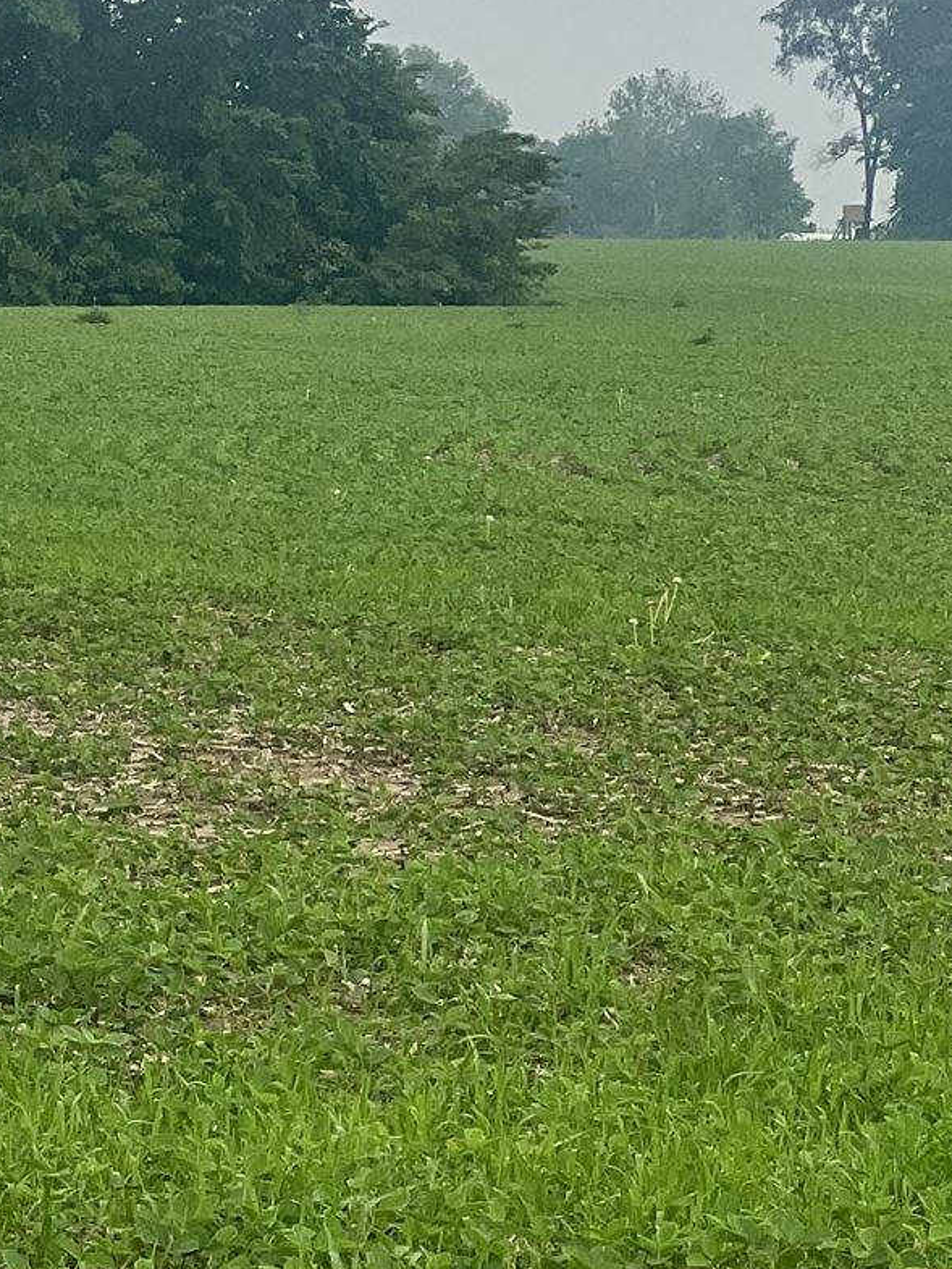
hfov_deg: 6.6
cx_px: 291
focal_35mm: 226
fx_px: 8285
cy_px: 95
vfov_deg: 8.7
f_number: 2.8
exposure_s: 1/622
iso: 32
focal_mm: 9
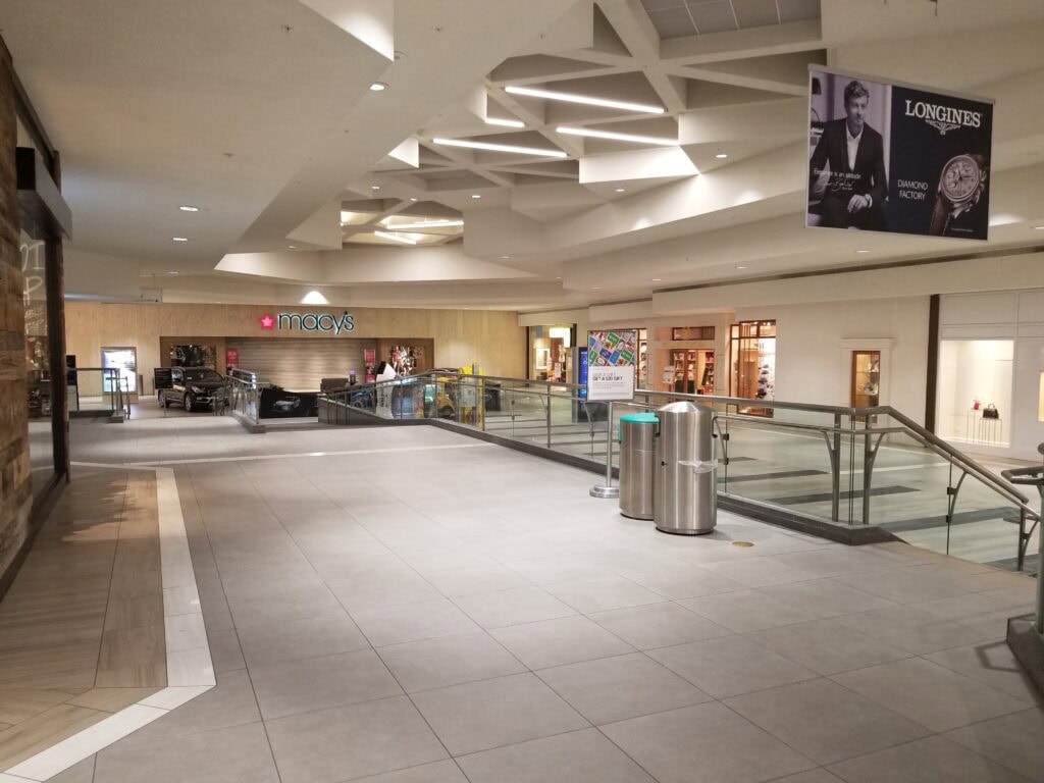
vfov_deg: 53.1
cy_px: 392
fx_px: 784
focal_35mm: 26
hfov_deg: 67.3
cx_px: 522
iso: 160
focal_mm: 4.2
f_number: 1.7
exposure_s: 1/30
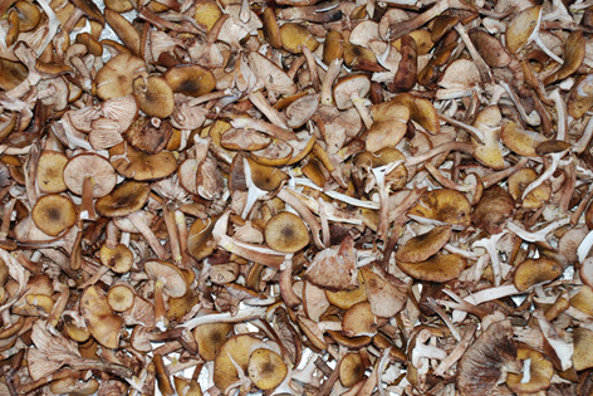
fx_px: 1384
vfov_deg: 16.3
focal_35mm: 84
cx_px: 278
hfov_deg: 24.2
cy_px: 194
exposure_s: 1/60
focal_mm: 48
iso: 200
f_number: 4.8
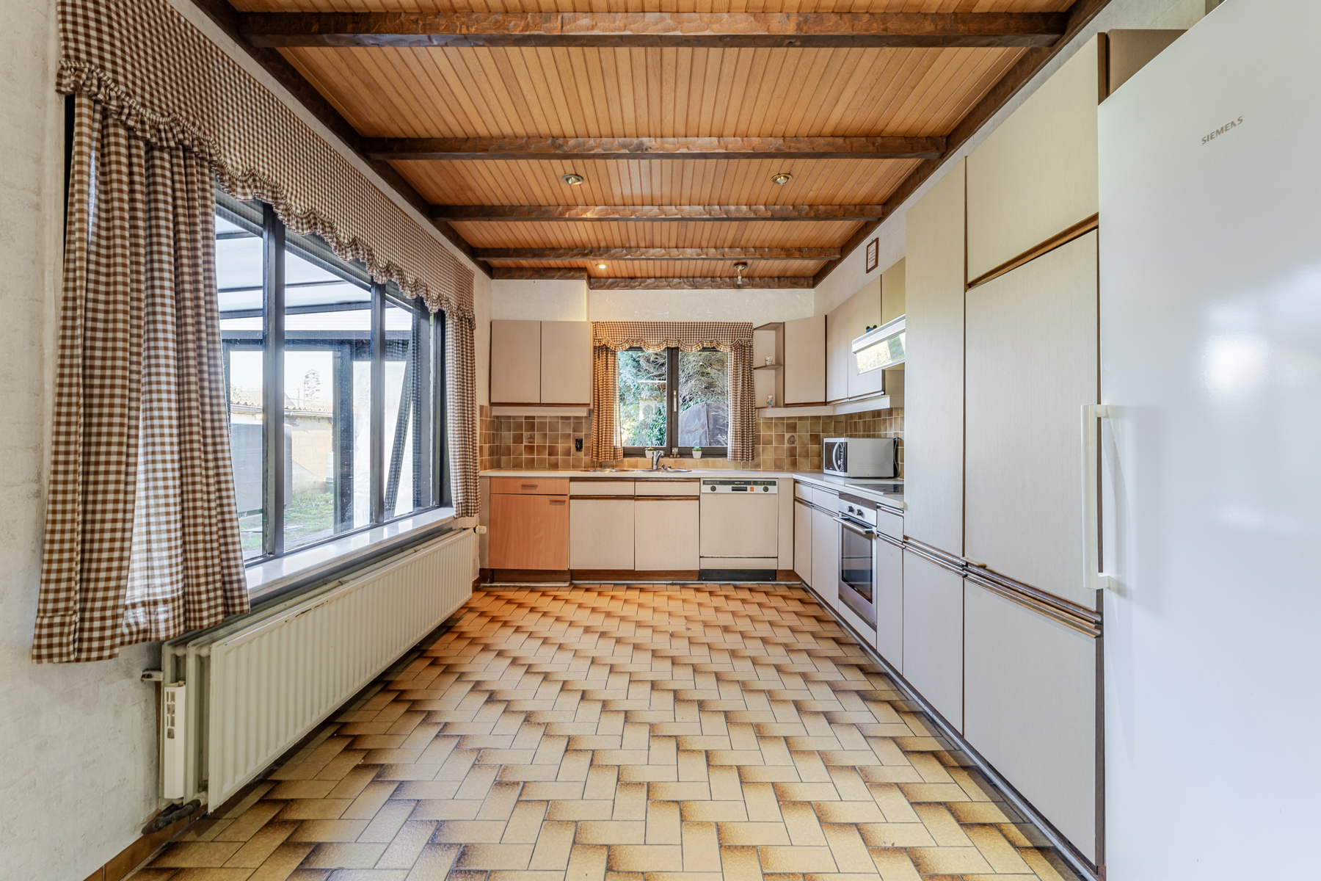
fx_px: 591
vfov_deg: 73.4
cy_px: 440
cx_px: 660
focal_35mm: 16
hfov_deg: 96.4
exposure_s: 1/4
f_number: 11
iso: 250
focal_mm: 16.1
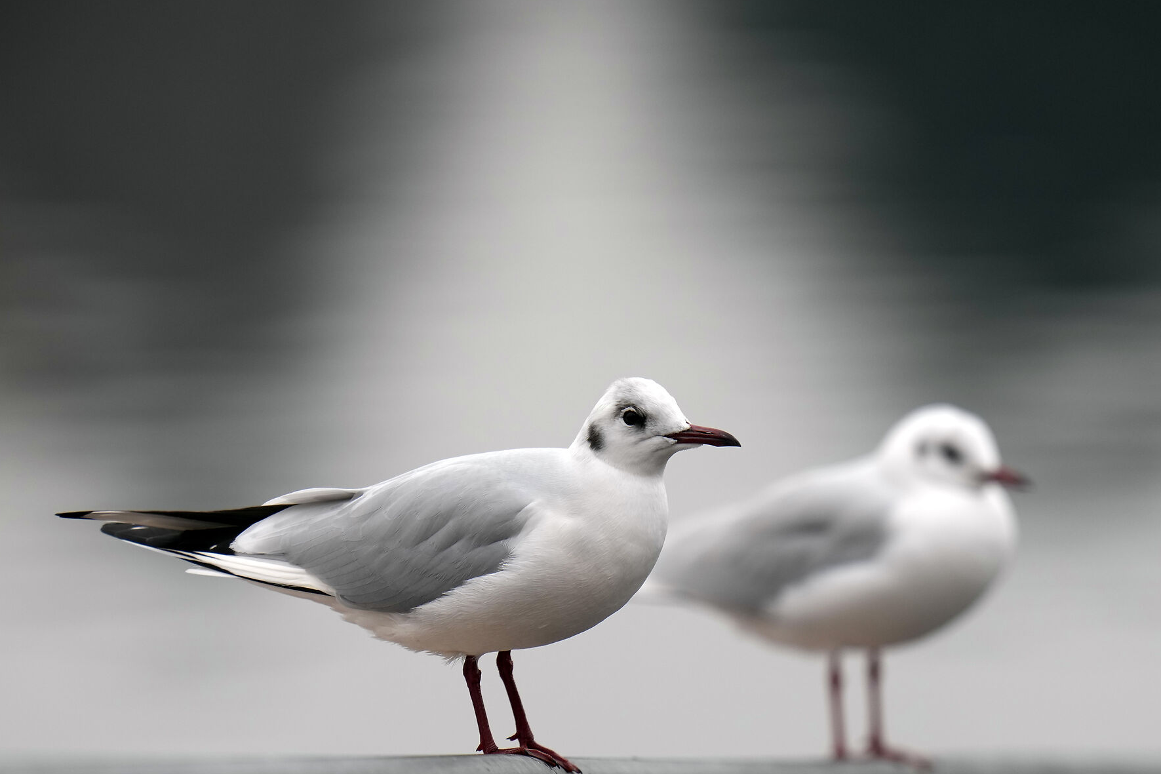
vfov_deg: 1.8
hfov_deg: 2.7
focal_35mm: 759
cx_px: 688
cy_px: 520
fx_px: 24478
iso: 500
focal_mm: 560
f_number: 5
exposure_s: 1/1000
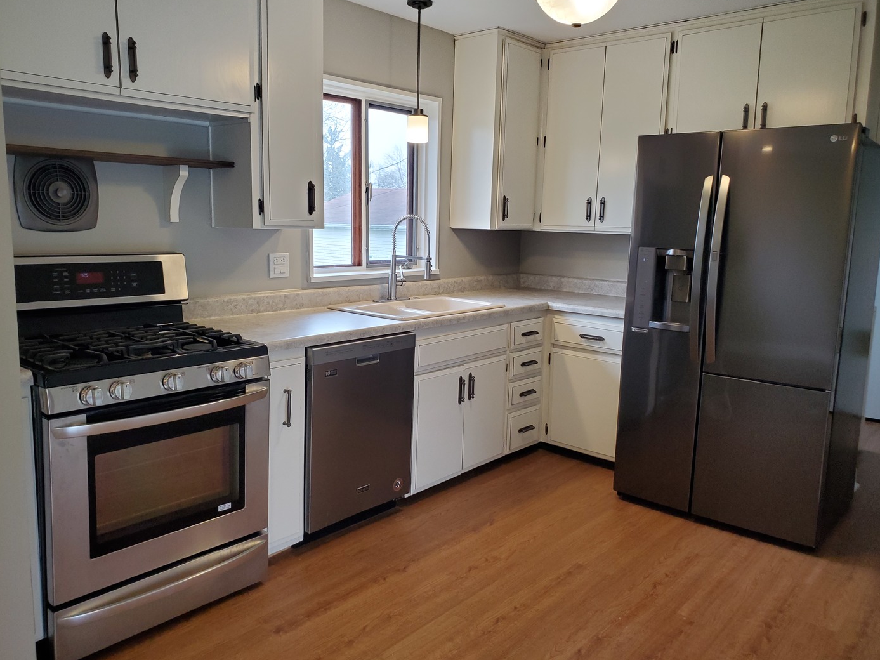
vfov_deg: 51.3
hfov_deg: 65.3
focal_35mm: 27
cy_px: 323
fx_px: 686
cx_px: 446
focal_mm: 4.3
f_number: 2.4
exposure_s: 1/120
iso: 250
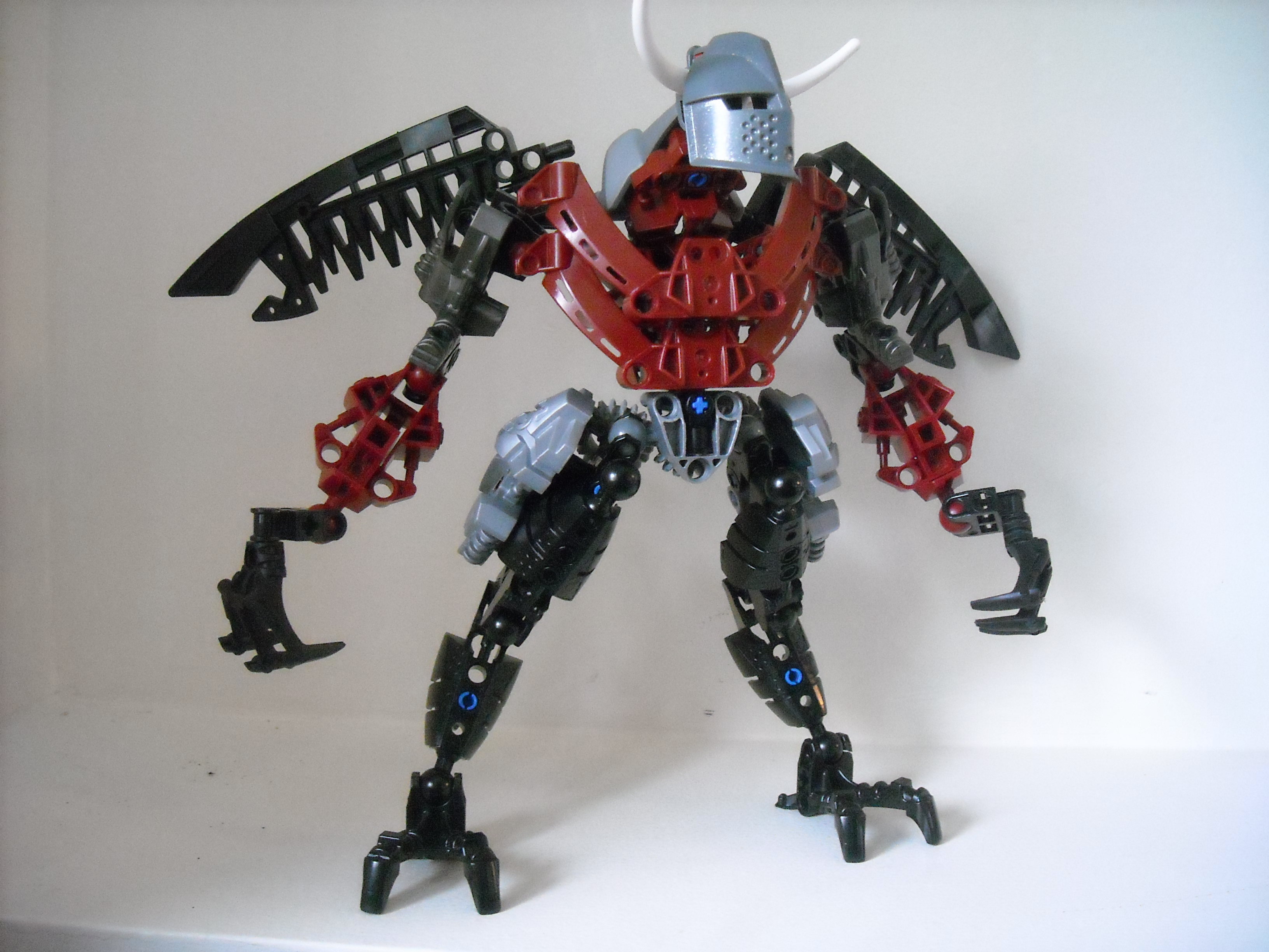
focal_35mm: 35
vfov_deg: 40.7
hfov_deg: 52.6
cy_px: 476
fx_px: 1283
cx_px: 634
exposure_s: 1/36
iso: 800
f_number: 2.8
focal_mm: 5.7
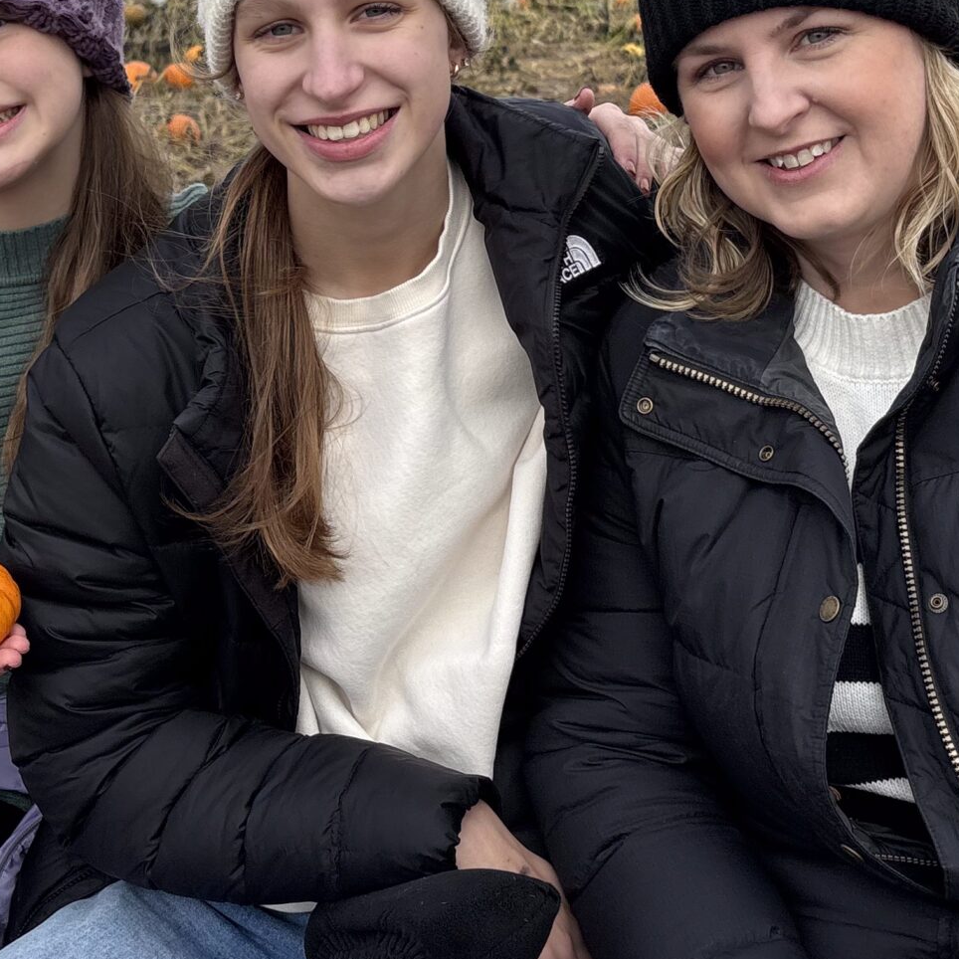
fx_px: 1912
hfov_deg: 28.1
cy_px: 210
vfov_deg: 27.7
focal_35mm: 61
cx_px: 382
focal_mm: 5.96
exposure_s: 1/1196
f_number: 1.6
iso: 50
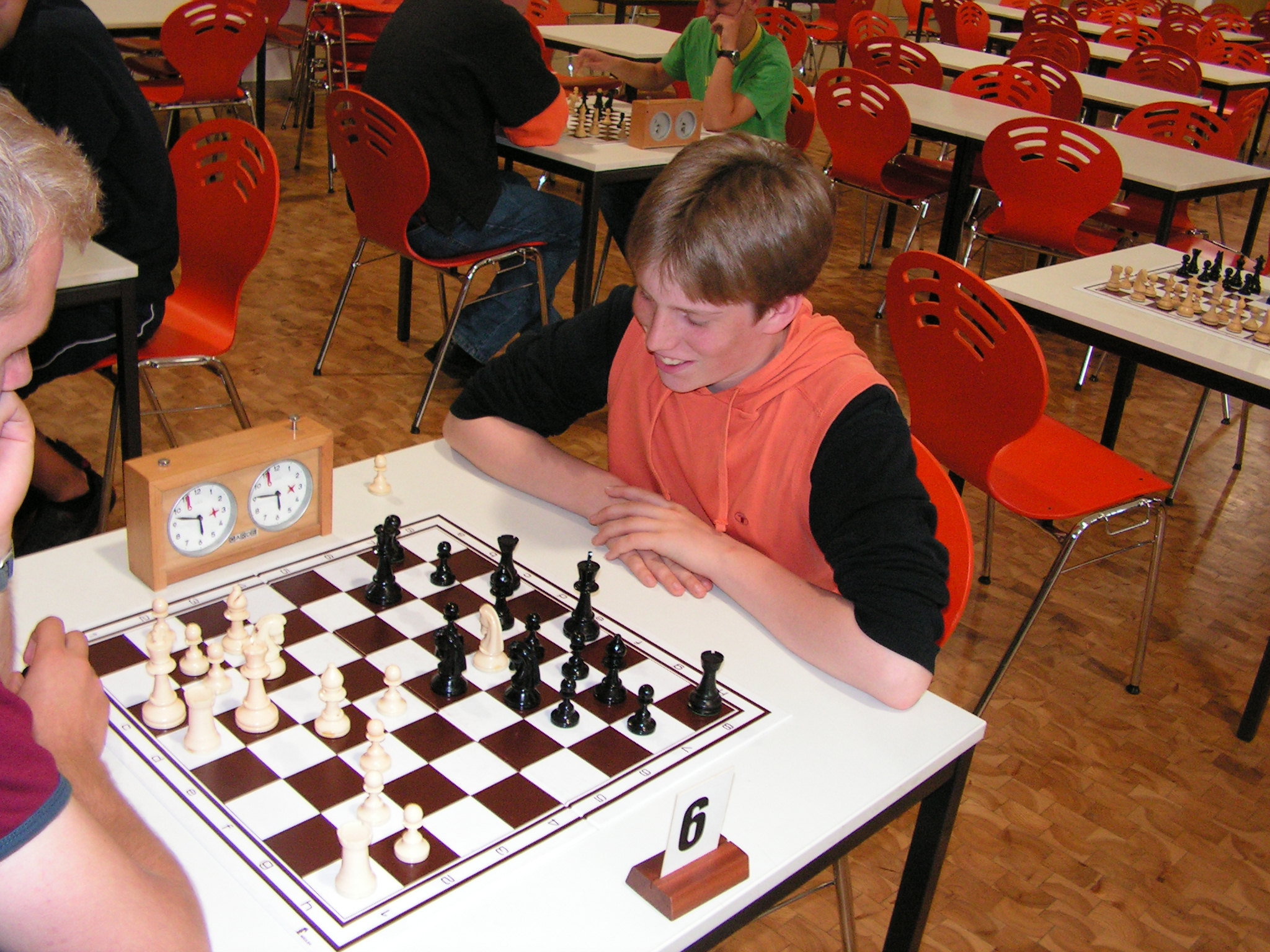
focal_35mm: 36
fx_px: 1321
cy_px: 476
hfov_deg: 51.4
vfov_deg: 39.7
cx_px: 635
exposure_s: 1/40
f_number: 3.2
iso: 200
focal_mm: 6
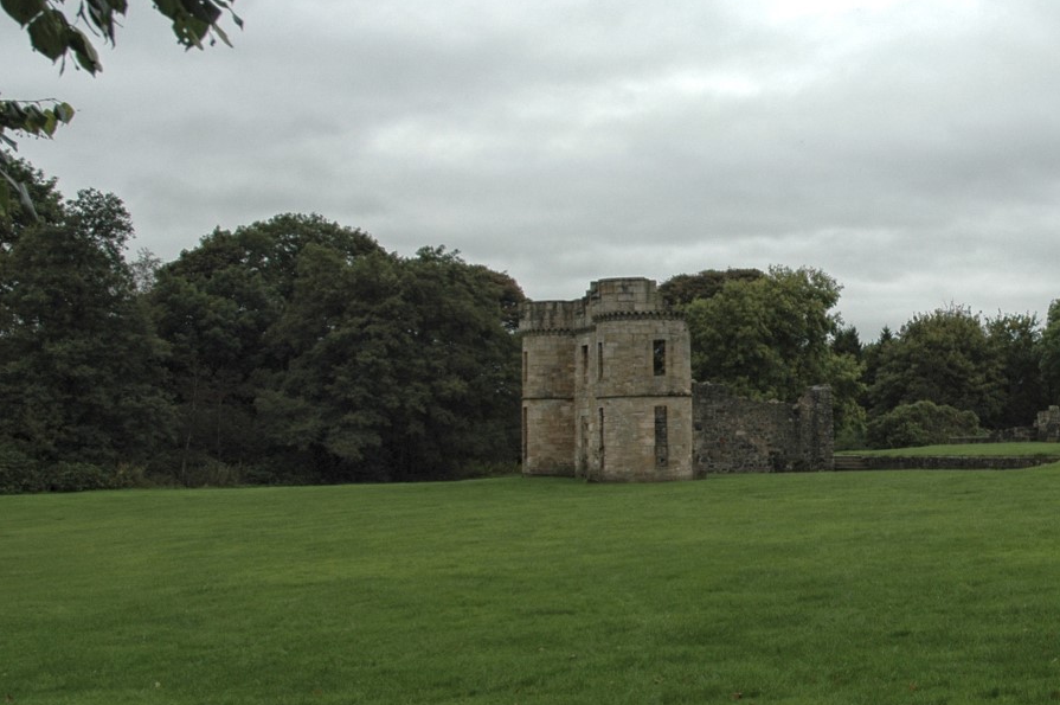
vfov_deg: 27.5
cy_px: 382
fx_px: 1441
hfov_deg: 38.3
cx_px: 905
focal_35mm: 49
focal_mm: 18
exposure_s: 1/160
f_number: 6.3
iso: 200
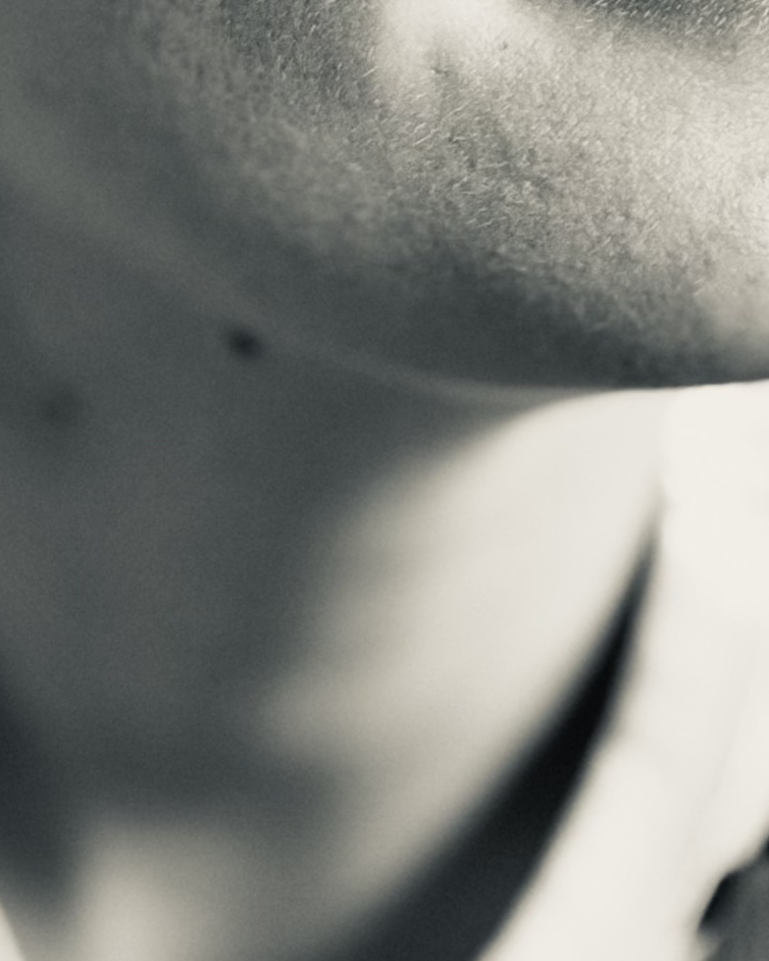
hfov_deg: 15.8
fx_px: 2730
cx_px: 49
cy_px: 319
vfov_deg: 19.9
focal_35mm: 96
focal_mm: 2.69
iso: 160
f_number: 1.9
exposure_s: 1/60
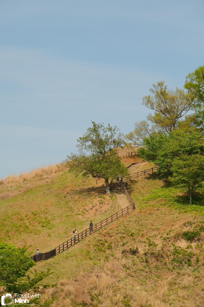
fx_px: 1020
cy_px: 154
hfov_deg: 11.4
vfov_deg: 17.1
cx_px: 102
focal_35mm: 120
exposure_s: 1/900
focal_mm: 80
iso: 400
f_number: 6.4
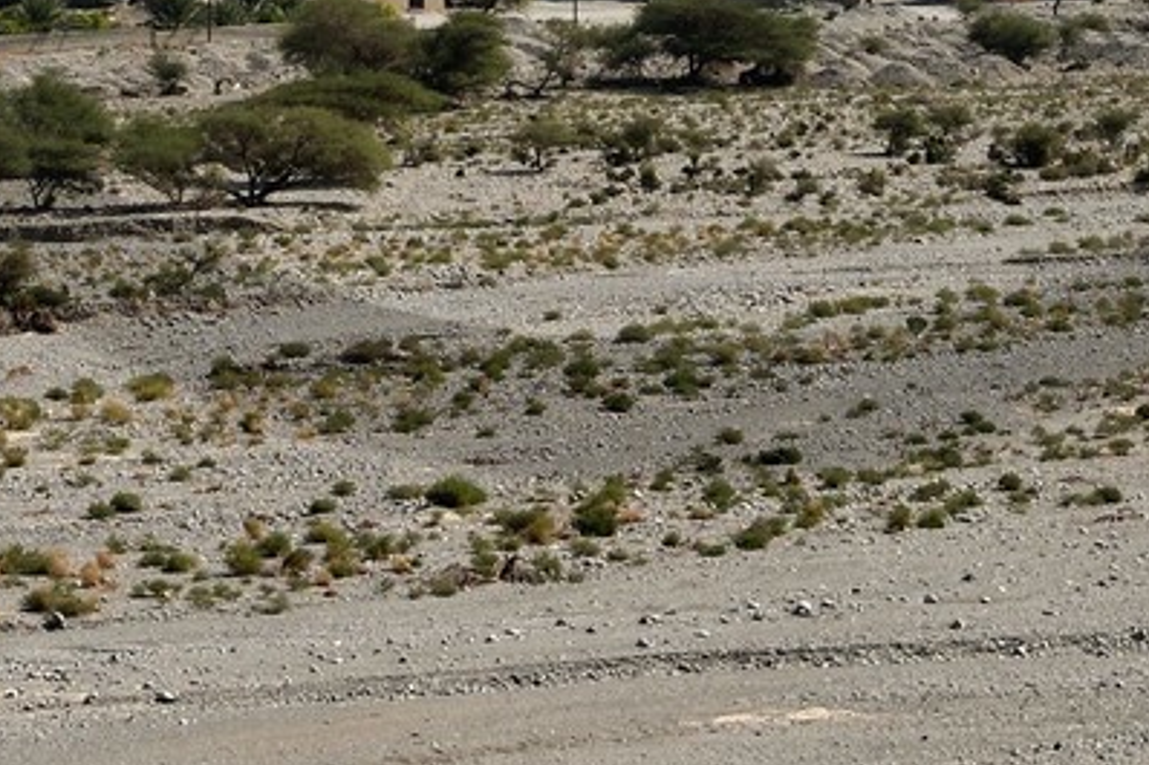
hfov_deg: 10.7
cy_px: -722
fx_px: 6157
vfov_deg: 6.9
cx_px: 652
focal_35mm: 193
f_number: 7.1
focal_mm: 48
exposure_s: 1/1250
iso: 200
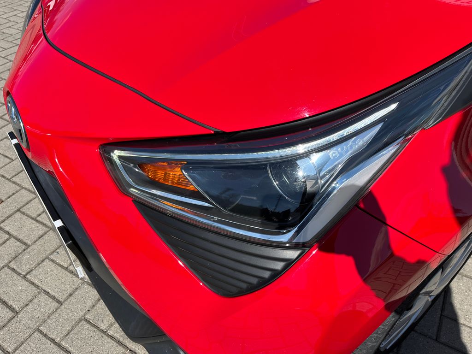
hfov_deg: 67.3
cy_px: 177
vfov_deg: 53.1
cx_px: 236
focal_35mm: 26
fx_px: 355
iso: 50
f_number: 1.6
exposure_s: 1/2309
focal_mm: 5.1
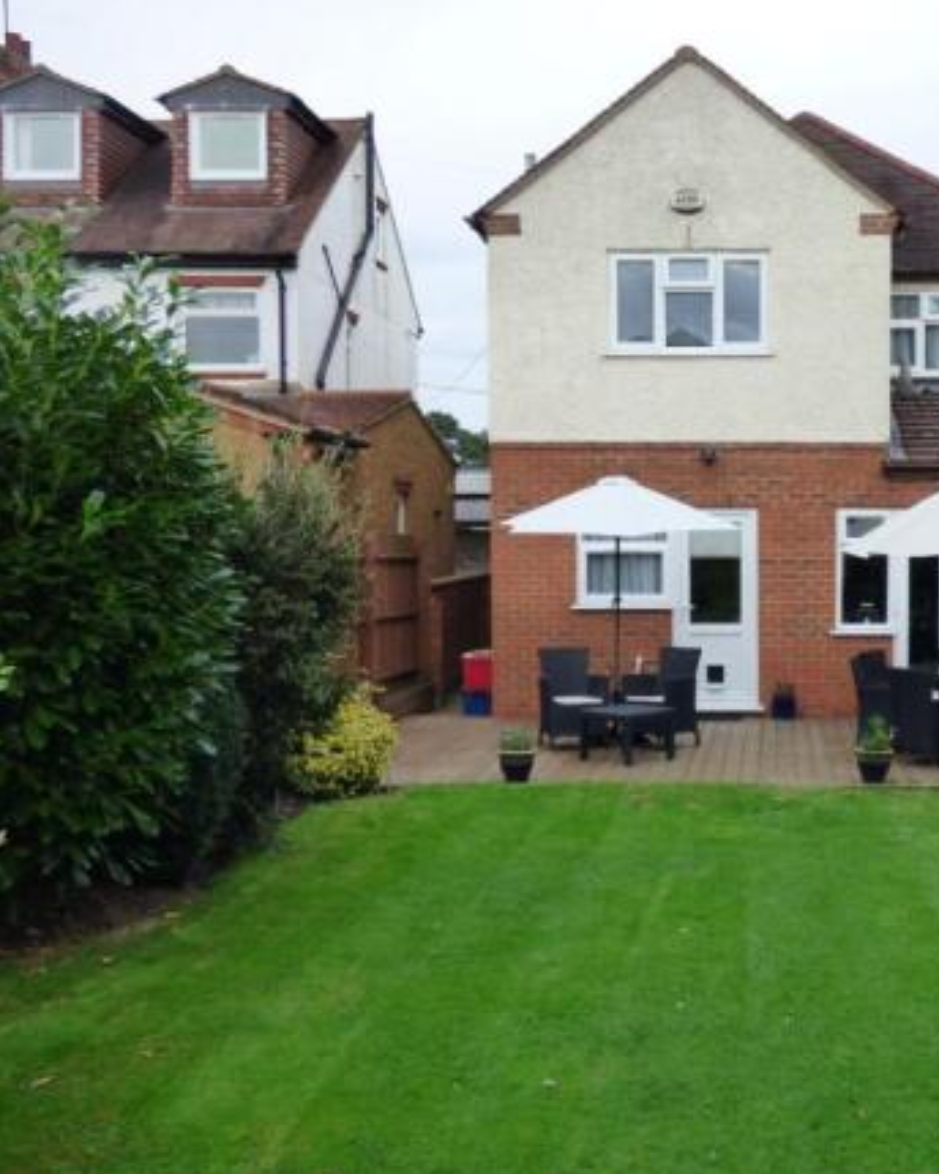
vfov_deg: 41.2
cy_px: 583
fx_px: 1563
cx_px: 747
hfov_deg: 32.5
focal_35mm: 45
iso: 200
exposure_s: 1/500
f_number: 3.4
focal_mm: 5.97
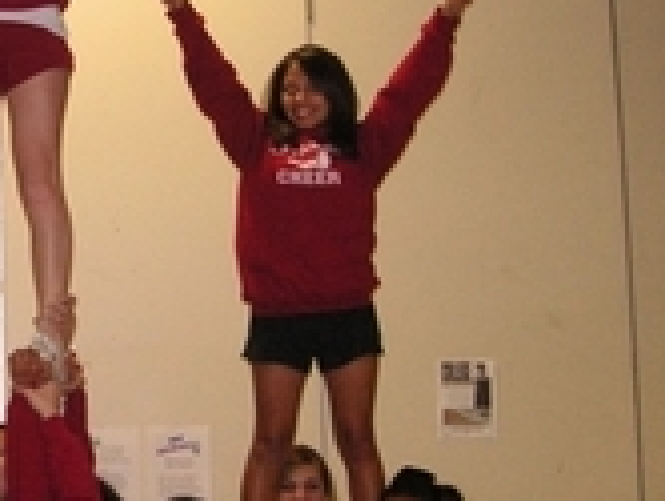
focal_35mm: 87
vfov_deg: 17.0
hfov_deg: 21.6
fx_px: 1674
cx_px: -6
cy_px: 182
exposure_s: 1/45
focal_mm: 6.1
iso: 160
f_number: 2.8
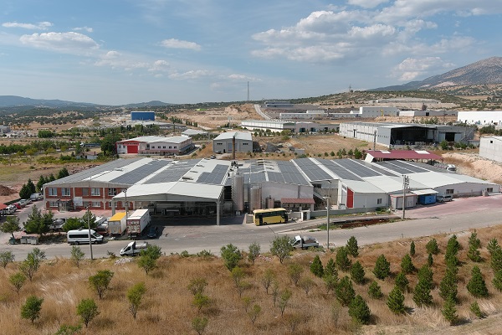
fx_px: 404
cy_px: 168
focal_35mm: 29
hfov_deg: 63.7
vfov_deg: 45.0
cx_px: 251
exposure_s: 1/1600
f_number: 2.8
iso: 100
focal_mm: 10.57
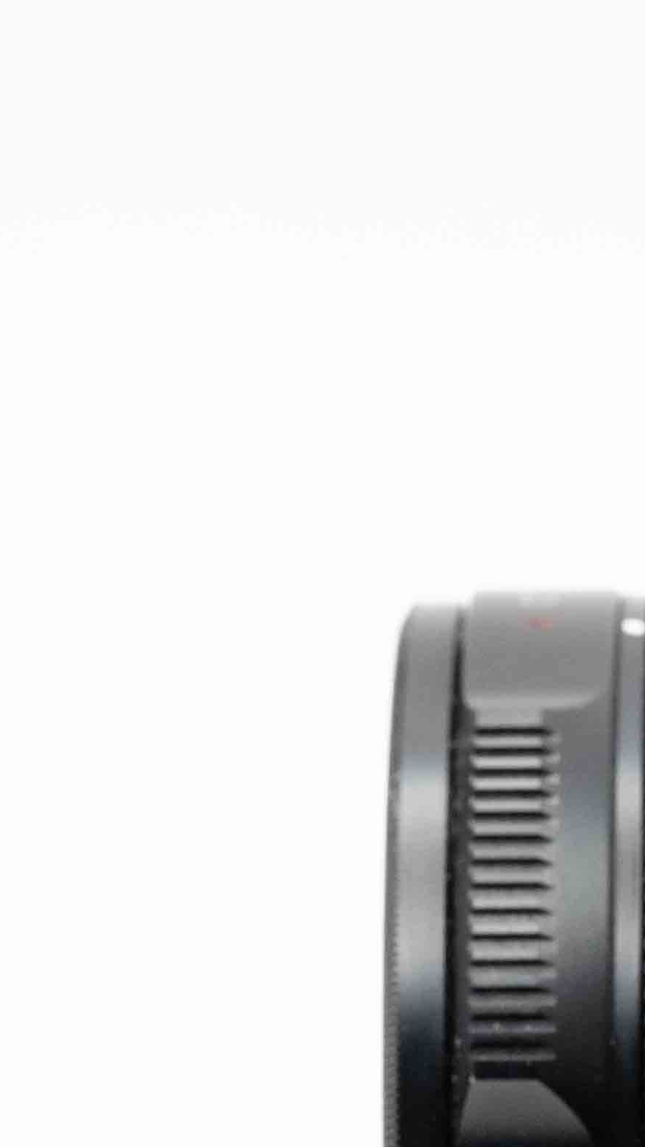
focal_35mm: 361
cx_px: 1027
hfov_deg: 3.4
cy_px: 1116
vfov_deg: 6.0
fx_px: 10980
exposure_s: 1/200
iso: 3200
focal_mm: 90
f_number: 11
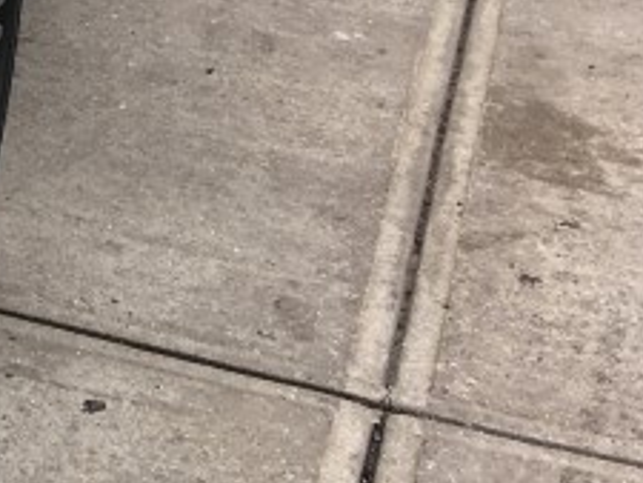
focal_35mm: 132
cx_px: -726
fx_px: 2453
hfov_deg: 12.7
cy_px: -286
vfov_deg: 10.8
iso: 25
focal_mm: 4.15
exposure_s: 1/165
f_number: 2.2
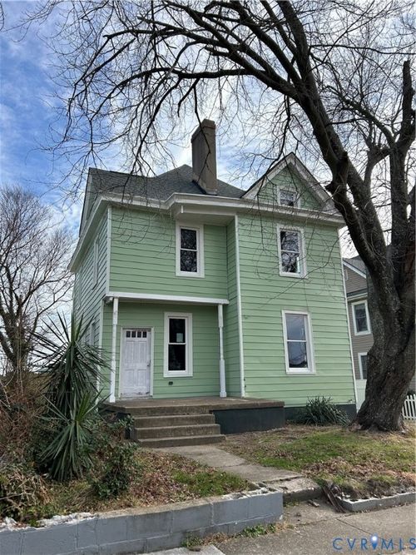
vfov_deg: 67.3
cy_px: 278
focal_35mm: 26
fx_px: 417
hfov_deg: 53.0
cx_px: 208
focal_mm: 5.7
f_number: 1.5
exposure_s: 1/2994
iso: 50
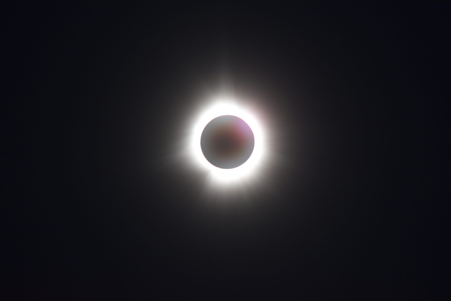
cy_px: 150
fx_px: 5637
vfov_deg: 3.1
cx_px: 226
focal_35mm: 450
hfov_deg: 4.6
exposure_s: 1/80
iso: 800
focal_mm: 300
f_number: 5.6
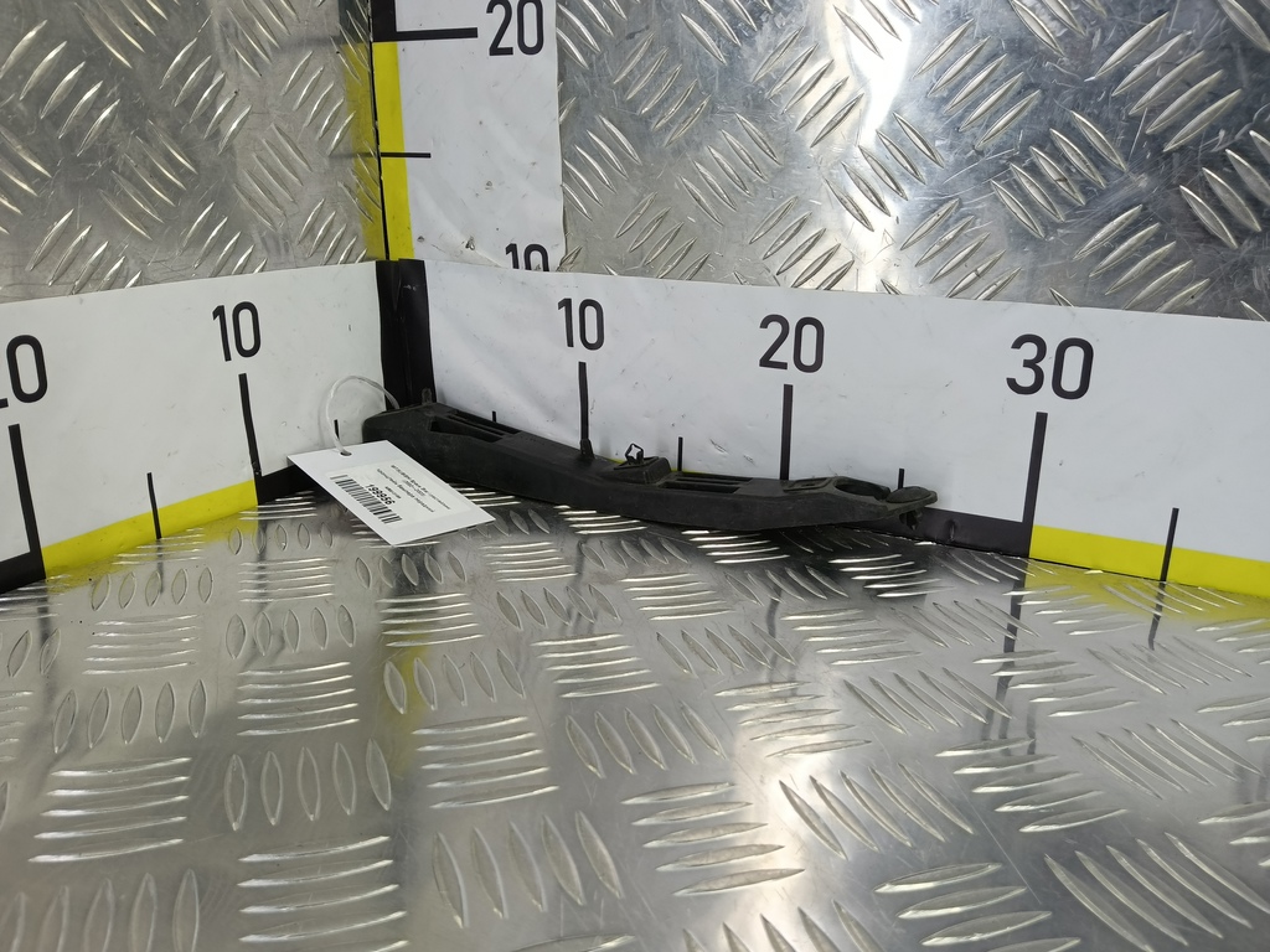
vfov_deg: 58.9
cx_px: 635
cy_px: 476
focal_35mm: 23
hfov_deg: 73.9
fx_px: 844
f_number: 1.6
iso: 105
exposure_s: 1/50
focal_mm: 4.11
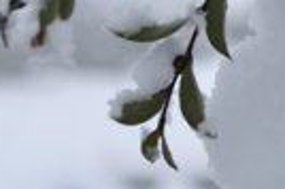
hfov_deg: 5.3
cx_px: 513
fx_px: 3020
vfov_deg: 3.6
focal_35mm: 382
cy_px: -178
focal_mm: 50
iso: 200
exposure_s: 1/2000
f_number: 2
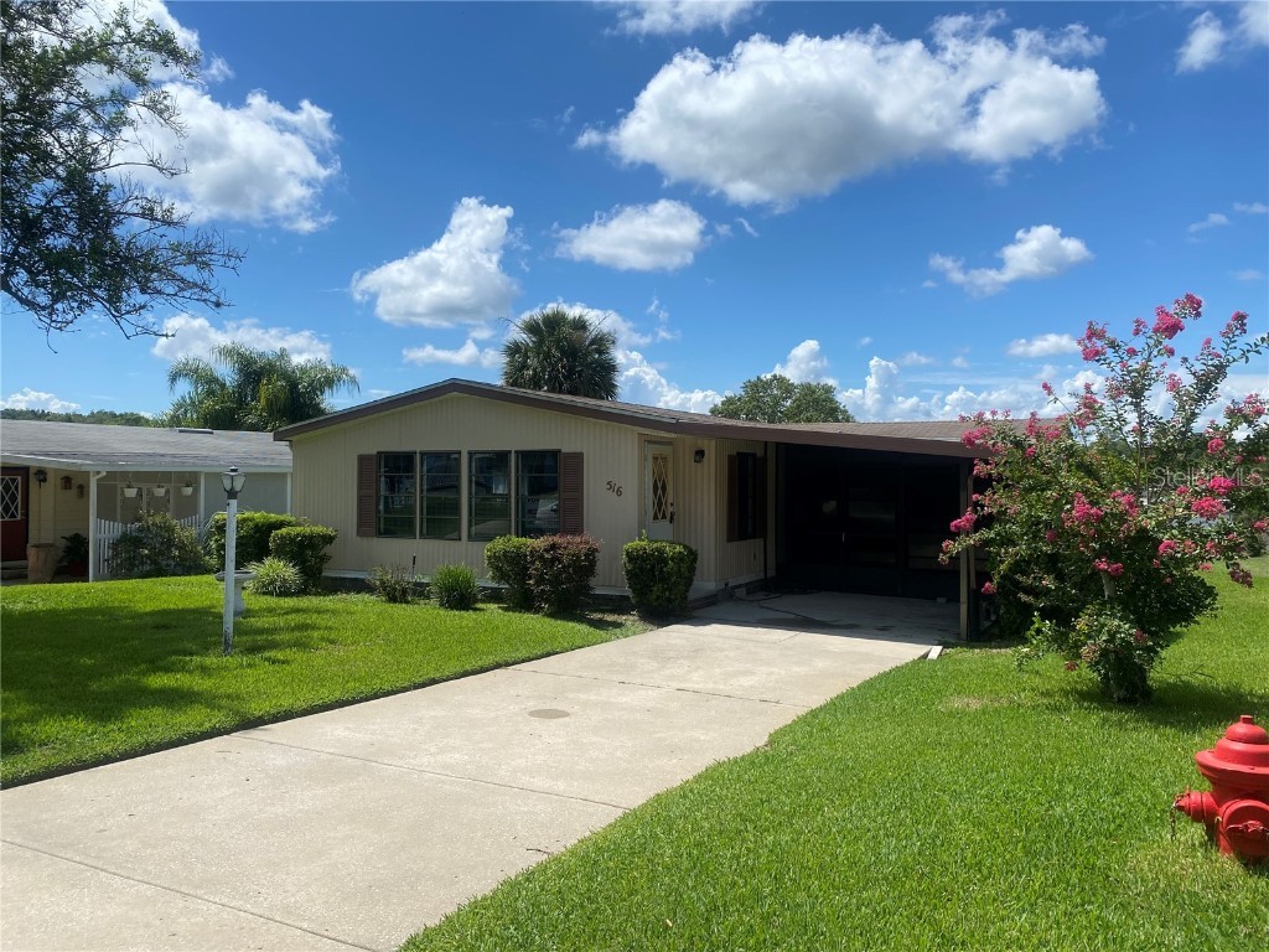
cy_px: 476
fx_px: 953
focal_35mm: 26
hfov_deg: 67.3
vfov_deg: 53.1
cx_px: 634
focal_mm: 4.25
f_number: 1.8
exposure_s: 1/4608
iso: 32
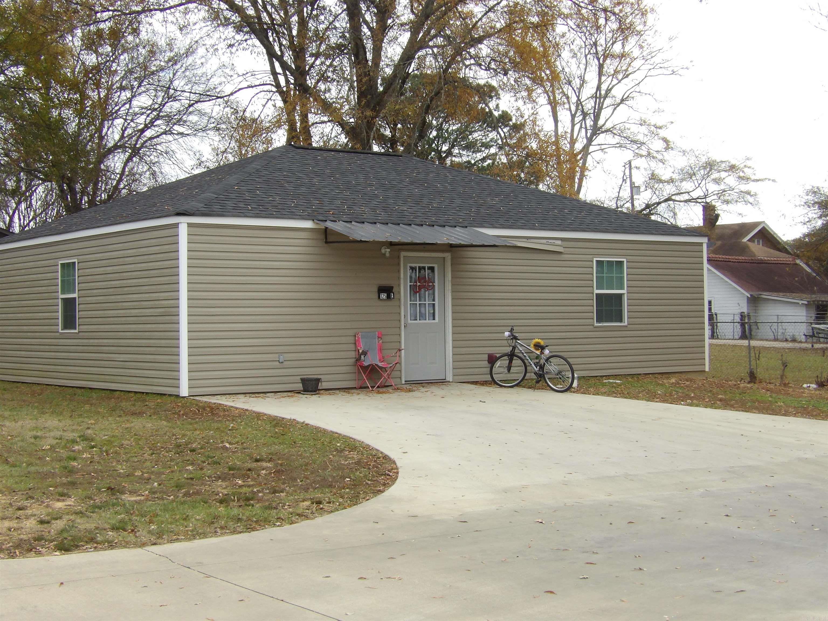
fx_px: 1268
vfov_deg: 27.5
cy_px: 310
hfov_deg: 36.2
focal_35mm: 53
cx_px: 414
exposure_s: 1/60
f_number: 7.8
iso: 100
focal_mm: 9.5
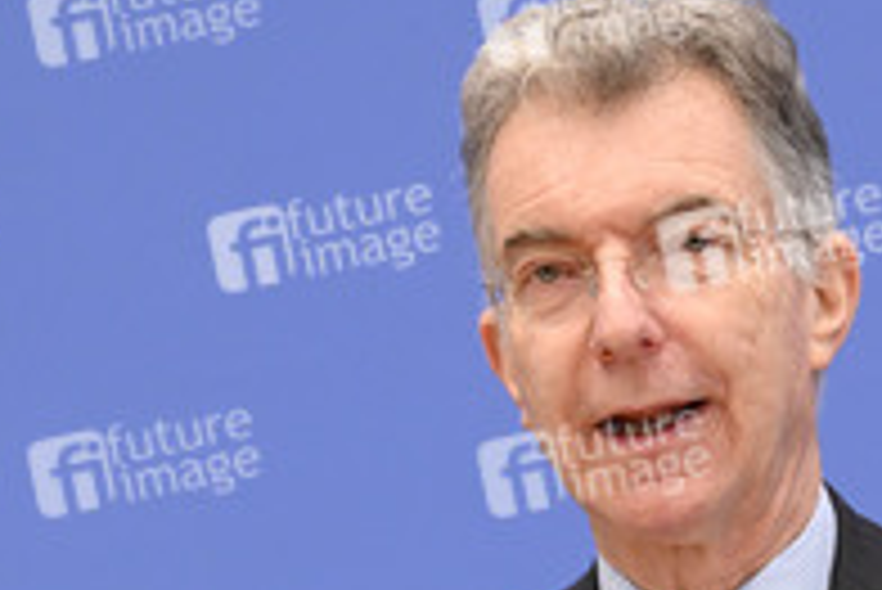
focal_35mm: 198
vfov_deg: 6.9
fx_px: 4854
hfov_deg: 10.4
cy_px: 576
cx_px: 655
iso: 5000
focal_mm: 86
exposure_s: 1/500
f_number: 5.6
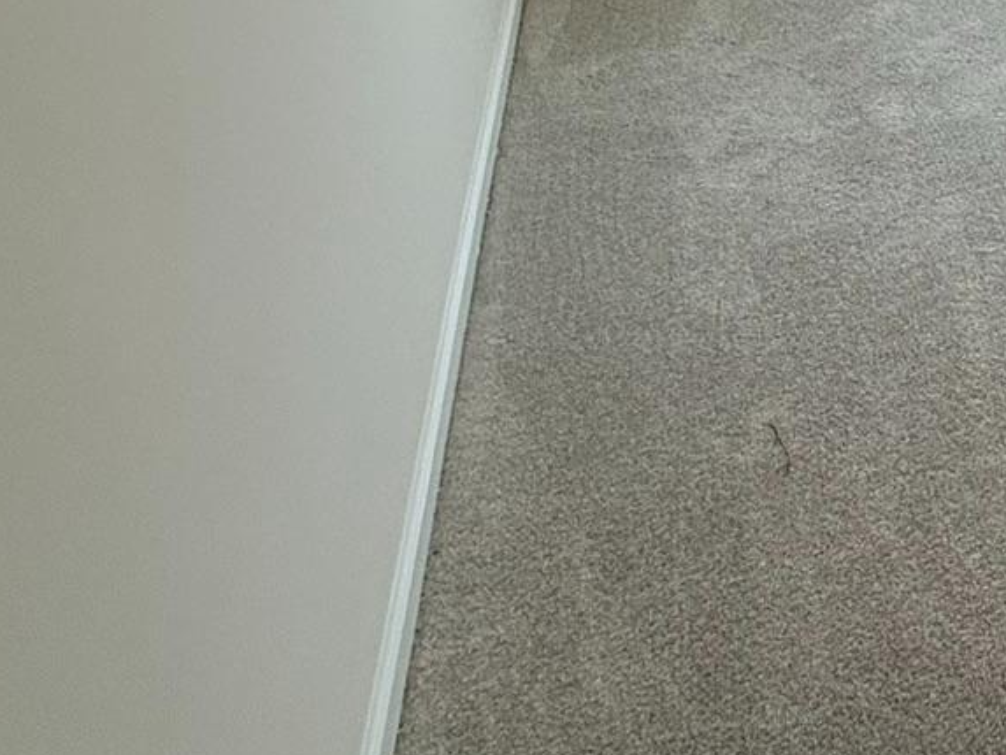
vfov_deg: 24.1
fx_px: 1453
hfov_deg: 27.6
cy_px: -316
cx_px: 1469
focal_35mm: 50
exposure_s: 1/121
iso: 50
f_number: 2.2
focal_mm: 2.22
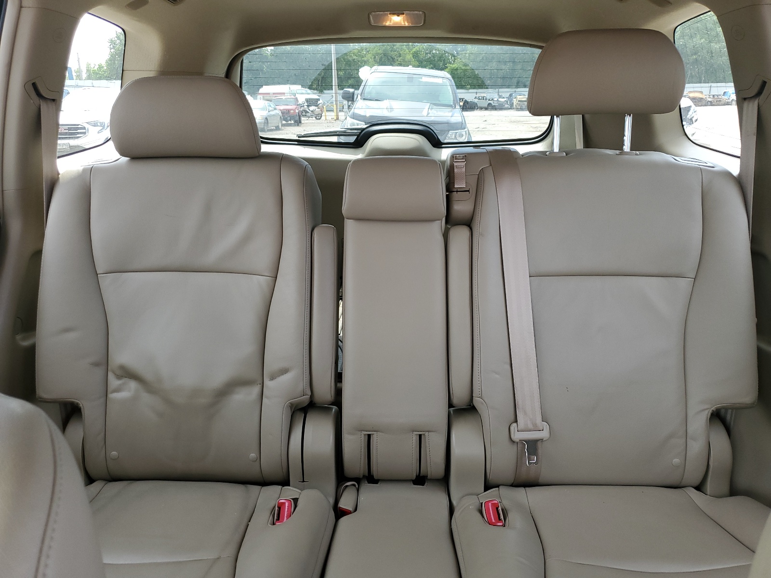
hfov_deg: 67.3
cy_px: 289
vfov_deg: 53.1
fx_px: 579
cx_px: 386
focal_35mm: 26
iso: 60
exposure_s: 1/120
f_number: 1.5
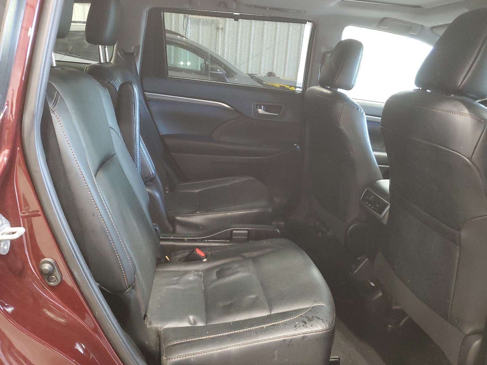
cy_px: 191
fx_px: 394
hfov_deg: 63.4
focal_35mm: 28
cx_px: 238
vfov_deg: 49.7
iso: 287
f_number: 1.5
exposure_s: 1/15
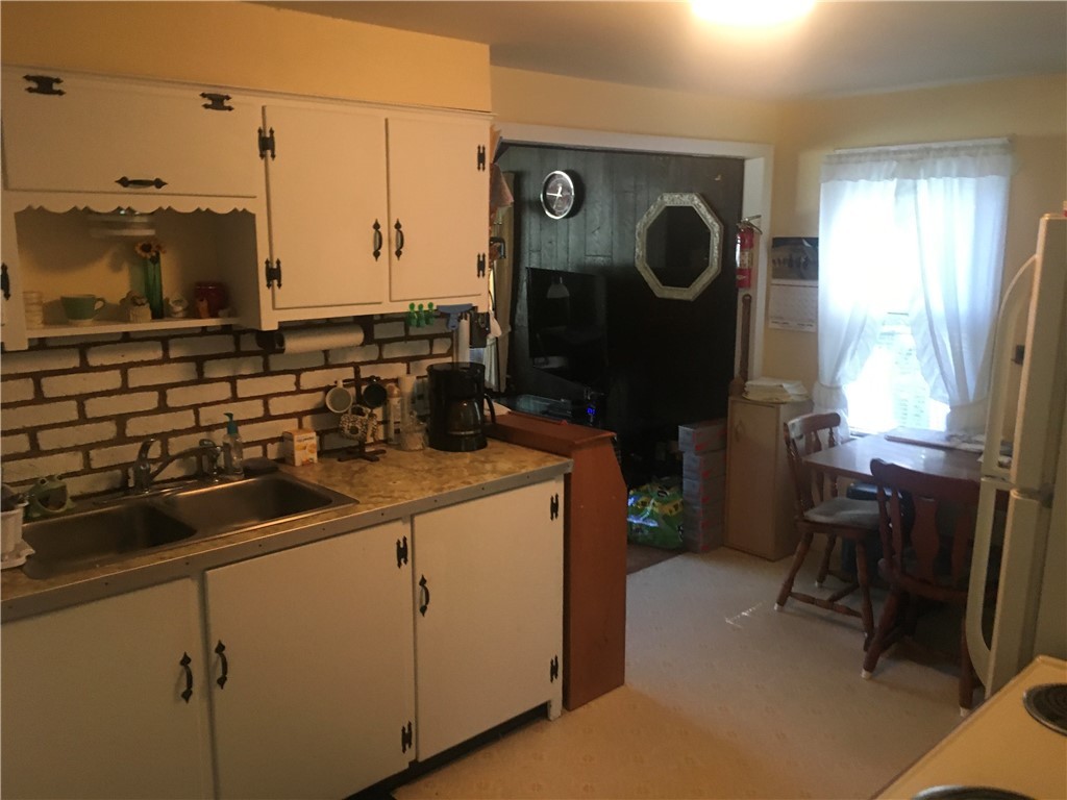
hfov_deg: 61.7
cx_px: 534
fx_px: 894
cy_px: 400
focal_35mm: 29
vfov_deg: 48.2
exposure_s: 1/30
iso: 160
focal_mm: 4.15
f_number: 2.2
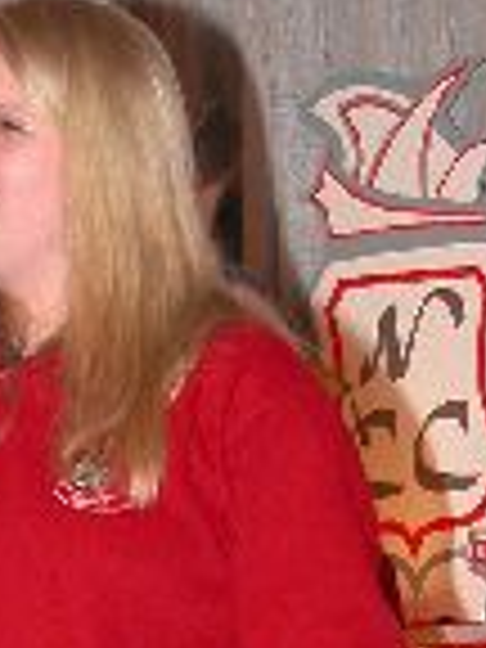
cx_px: 81
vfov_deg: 6.4
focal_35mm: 304
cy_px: 1026
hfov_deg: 4.9
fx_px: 5691
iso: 200
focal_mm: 19.9
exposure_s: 1/125
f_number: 3.4
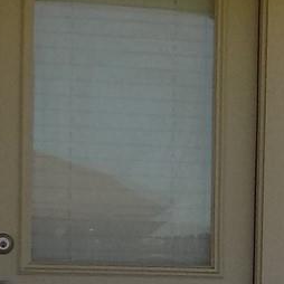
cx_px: 501
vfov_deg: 10.4
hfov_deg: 10.1
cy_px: 382
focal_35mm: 164
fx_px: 1522
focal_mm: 4
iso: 80
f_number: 3.1
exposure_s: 1/500
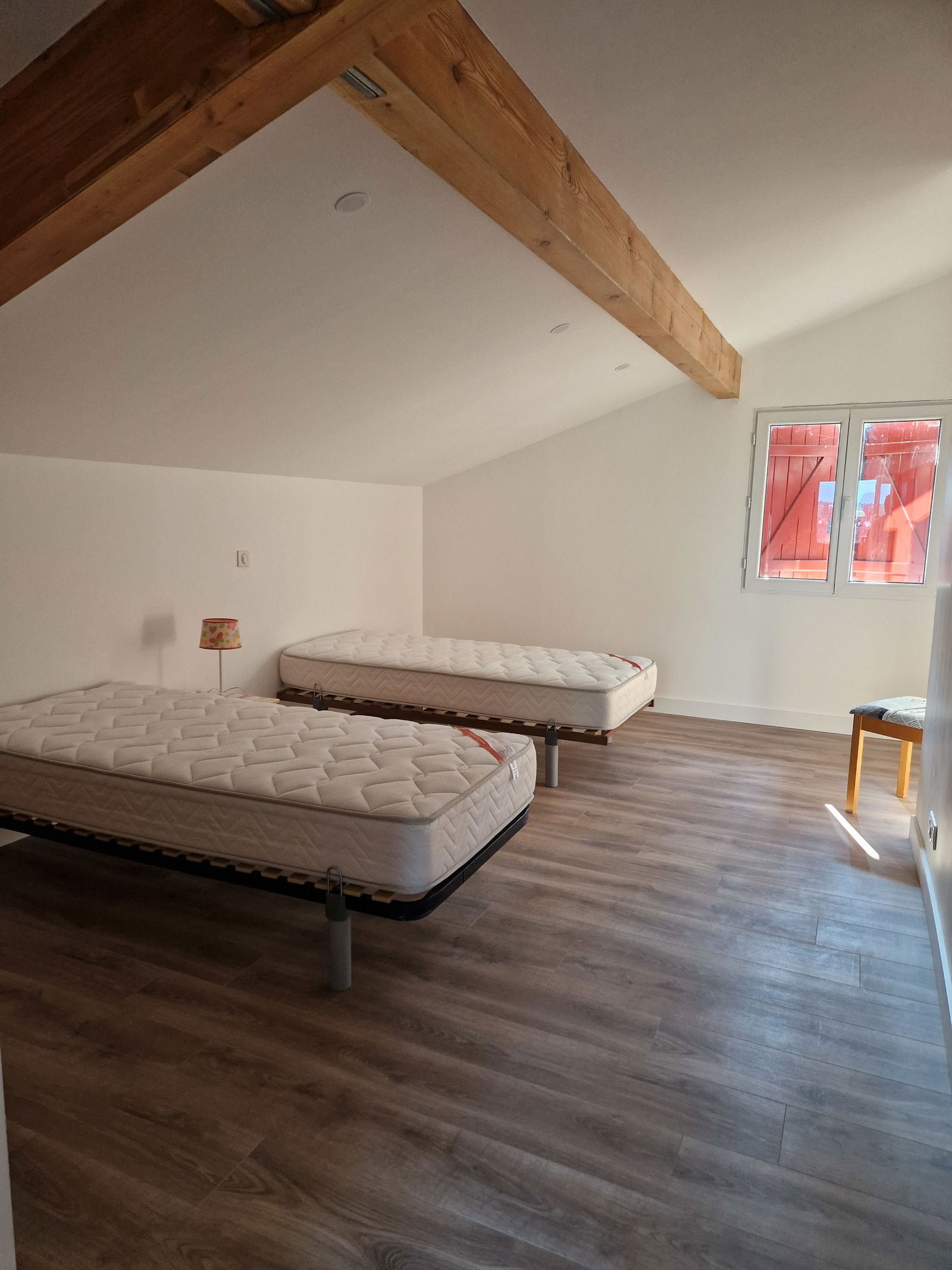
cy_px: 635
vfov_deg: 73.9
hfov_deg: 58.9
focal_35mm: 23
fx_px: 843
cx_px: 476
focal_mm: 5.4
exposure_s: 1/100
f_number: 1.8
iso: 250
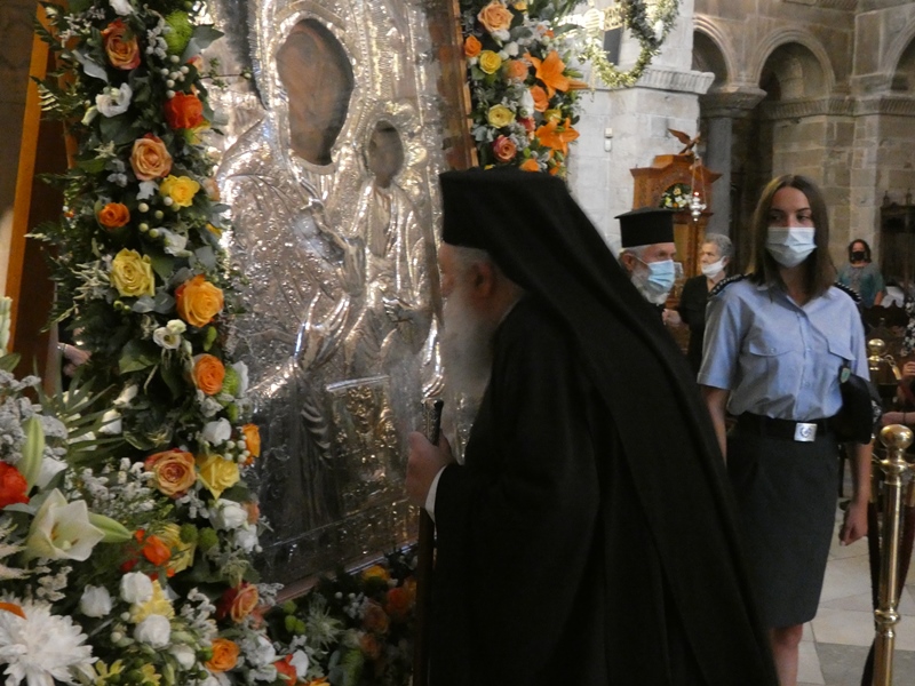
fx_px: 1137
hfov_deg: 43.9
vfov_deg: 33.6
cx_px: 458
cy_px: 343
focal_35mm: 43
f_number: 3.7
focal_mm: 7.8
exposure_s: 1/20
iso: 1600
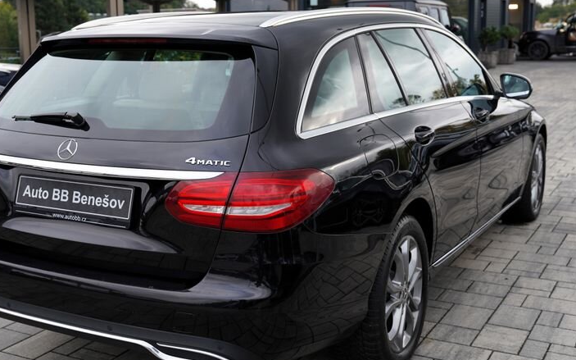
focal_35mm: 49
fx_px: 769
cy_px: 180
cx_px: 238
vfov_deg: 26.3
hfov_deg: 40.9
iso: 100
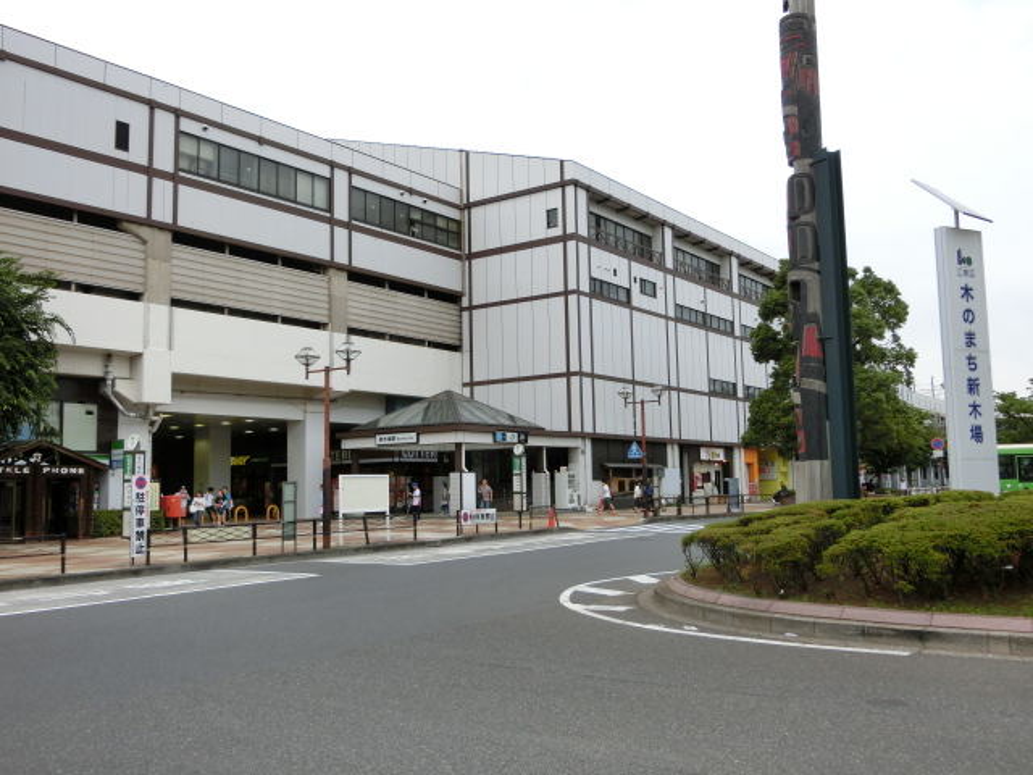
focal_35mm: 34
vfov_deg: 41.8
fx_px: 1015
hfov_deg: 54.0
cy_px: 388
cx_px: 516
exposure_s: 1/200
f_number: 3.9
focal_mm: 6
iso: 80
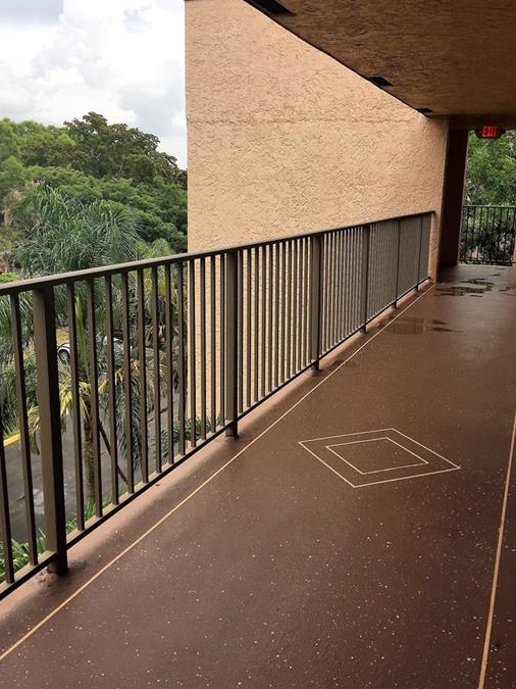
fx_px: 656
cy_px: 328
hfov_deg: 42.9
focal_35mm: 33
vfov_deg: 55.3
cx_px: 270
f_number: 2.2
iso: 32
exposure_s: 1/746
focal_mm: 4.15
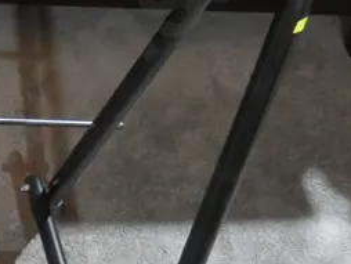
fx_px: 1147
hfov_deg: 16.4
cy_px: 211
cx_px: -106
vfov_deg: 13.1
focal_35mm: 113
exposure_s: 1/60
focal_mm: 14
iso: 2000
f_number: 3.5
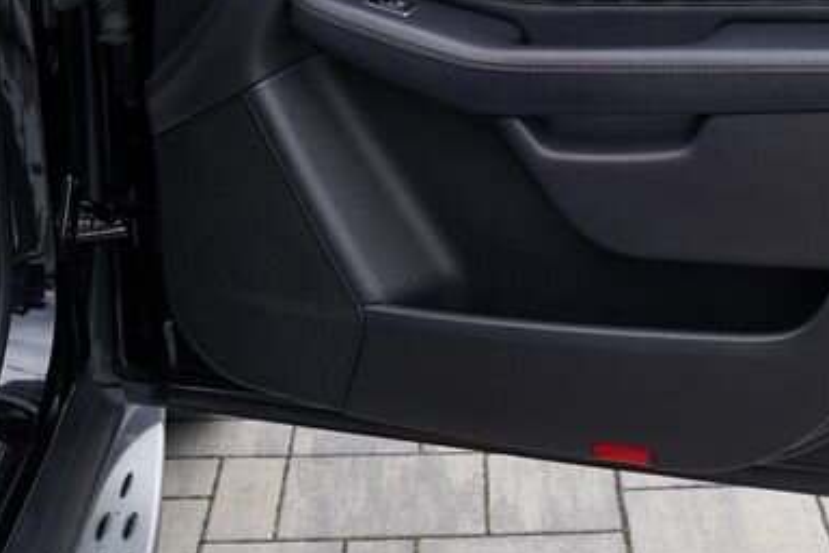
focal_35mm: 64
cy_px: -150
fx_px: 1474
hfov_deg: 30.3
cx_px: 715
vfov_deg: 19.7
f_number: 5.6
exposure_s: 1/125
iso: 100
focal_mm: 24
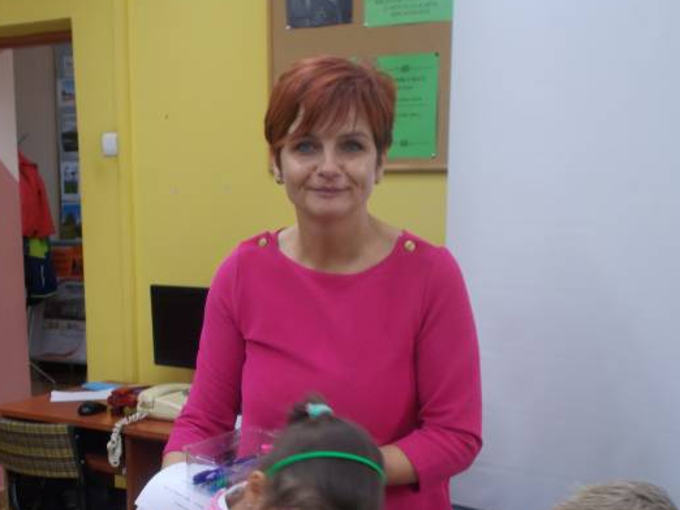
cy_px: 331
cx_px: 283
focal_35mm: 56
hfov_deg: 34.3
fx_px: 1101
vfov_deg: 26.0
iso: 200
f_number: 3.9
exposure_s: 1/25
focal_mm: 6.9
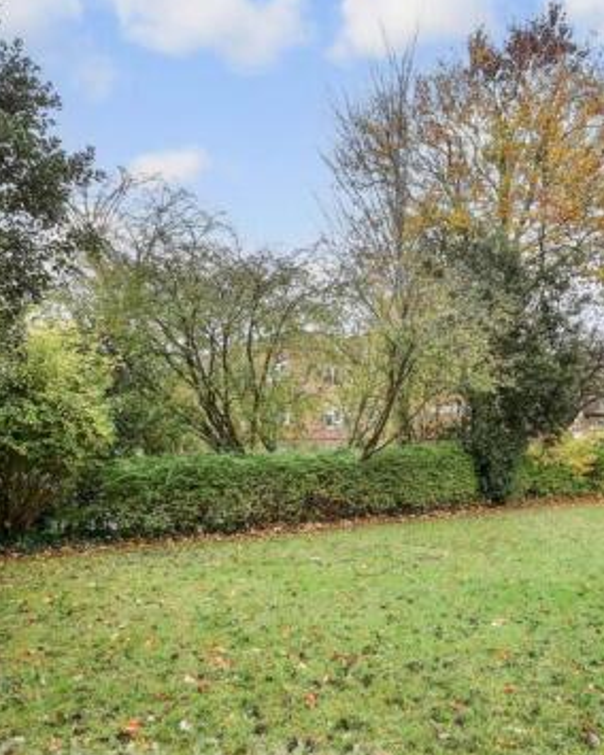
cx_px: 384
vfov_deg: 65.6
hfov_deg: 54.2
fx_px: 581
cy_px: 443
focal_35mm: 26
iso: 160
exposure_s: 1/13
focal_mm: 10
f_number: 8
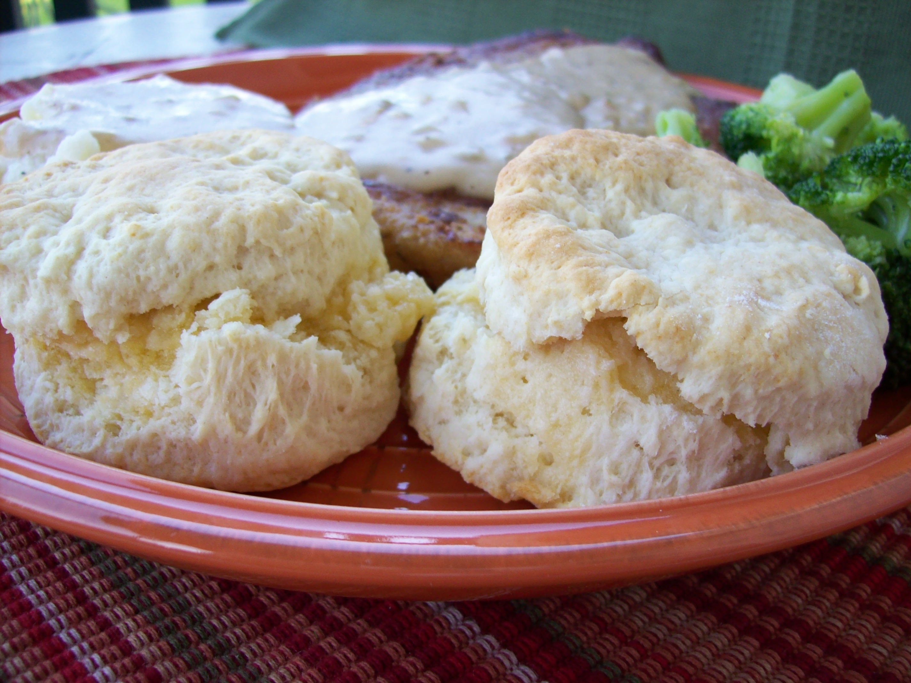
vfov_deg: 39.6
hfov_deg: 51.4
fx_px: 947
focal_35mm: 36
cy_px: 342
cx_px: 456
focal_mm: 6
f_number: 2.7
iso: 80
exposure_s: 1/78.5
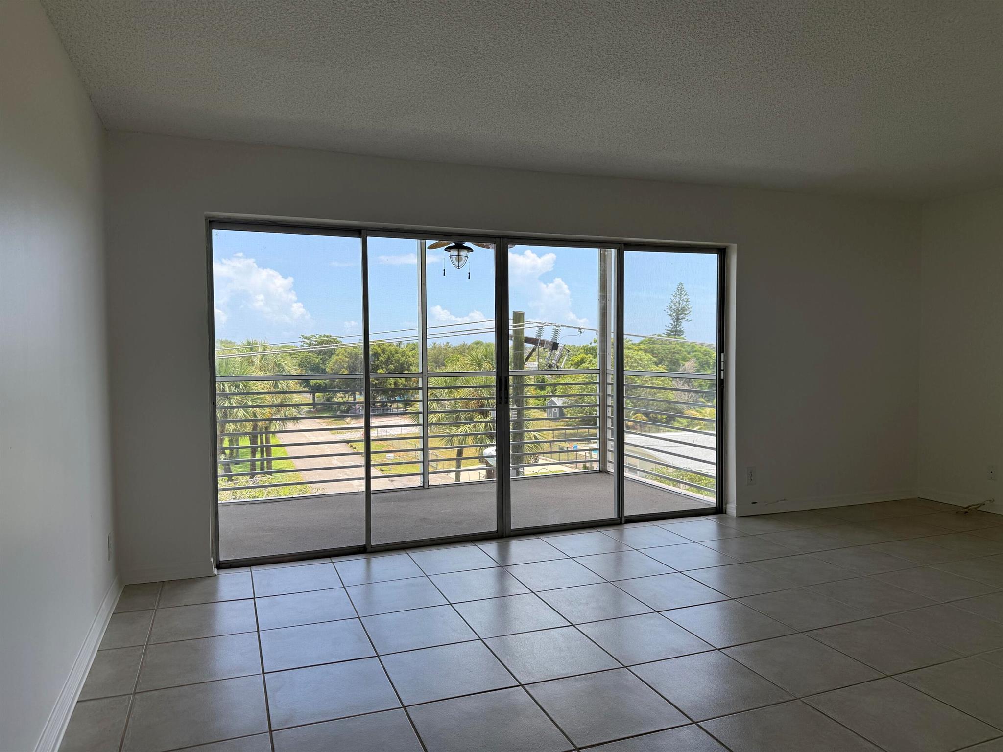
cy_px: 376
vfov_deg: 56.8
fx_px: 695
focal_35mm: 24
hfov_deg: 71.6
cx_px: 502
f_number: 1.78
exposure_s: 1/1075
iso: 80
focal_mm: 6.76
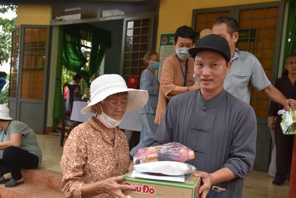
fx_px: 345
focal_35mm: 42
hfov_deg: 46.4
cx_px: 151
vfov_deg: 31.8
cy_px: 120
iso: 400
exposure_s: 1/160
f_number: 6.3
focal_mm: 34
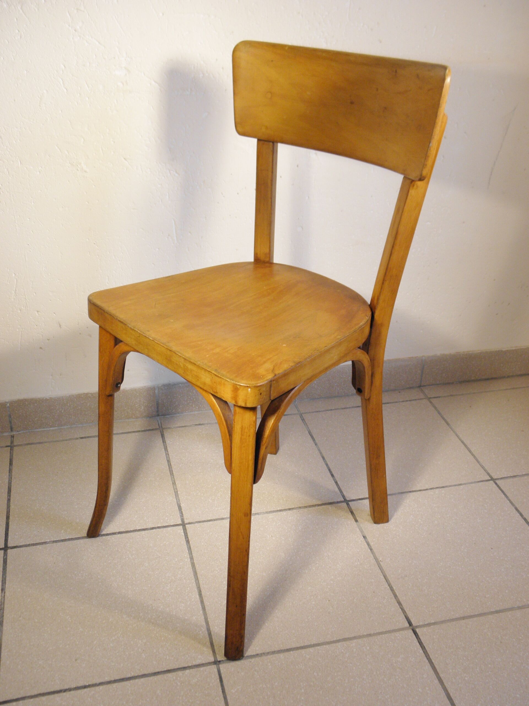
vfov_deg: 51.4
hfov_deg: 39.7
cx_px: 264
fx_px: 734
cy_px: 353
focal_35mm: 36
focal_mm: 6.4
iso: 125
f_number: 3.7
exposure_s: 1/40
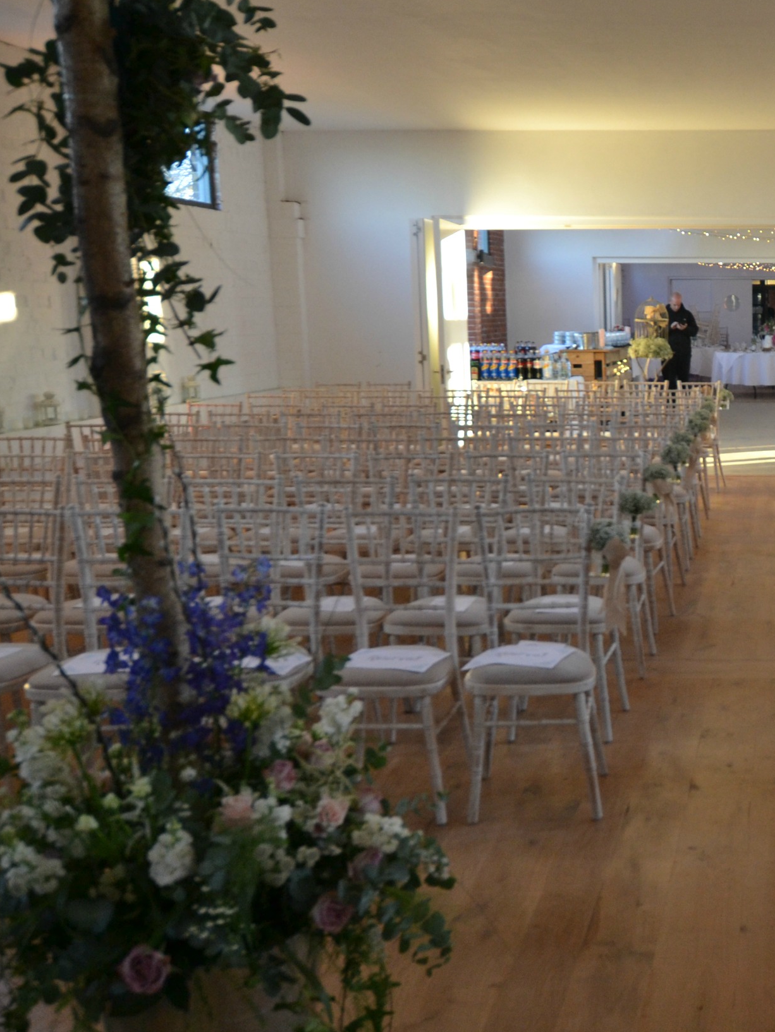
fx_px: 1224
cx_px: 804
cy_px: 501
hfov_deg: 31.9
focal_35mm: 41
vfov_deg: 45.8
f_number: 3.5
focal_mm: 14
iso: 500
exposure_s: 1/60
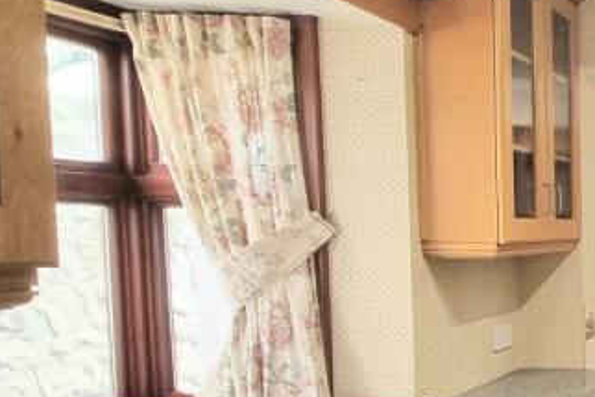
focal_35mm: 43
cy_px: 268
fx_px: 711
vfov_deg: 31.0
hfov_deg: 29.2
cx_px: 881
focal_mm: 2.2
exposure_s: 1/50
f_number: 2.2
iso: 250
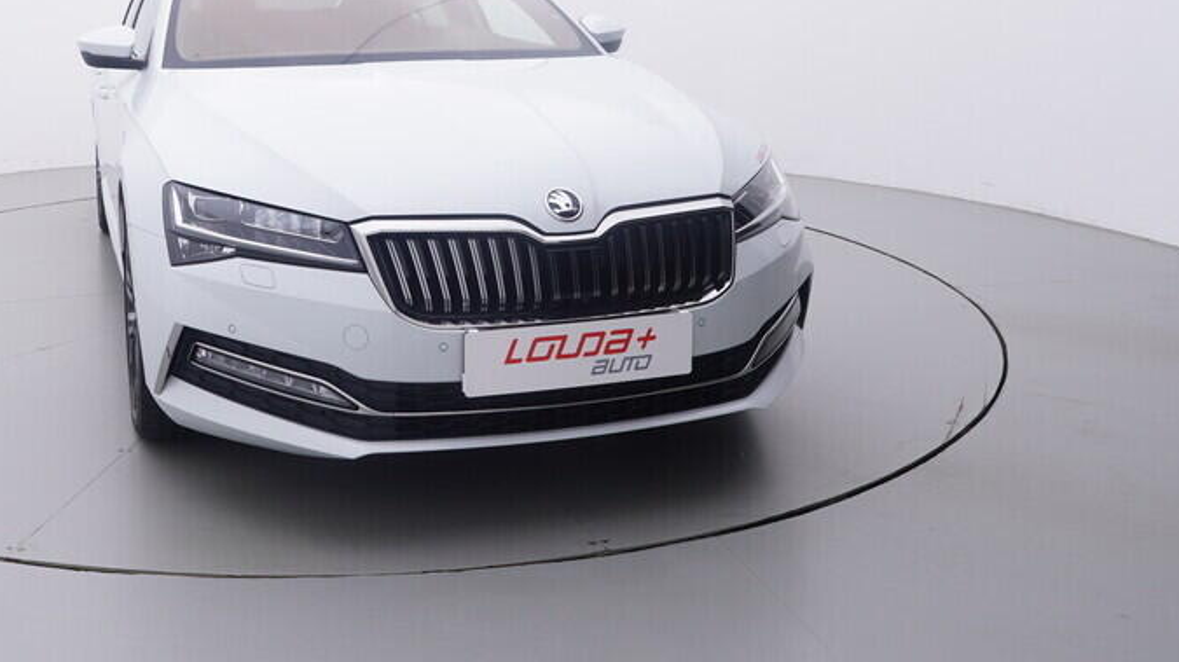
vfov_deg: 32.0
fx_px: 1119
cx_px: 325
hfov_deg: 53.6
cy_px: 128
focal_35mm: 36
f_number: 5
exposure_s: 1/80
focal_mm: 15
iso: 200
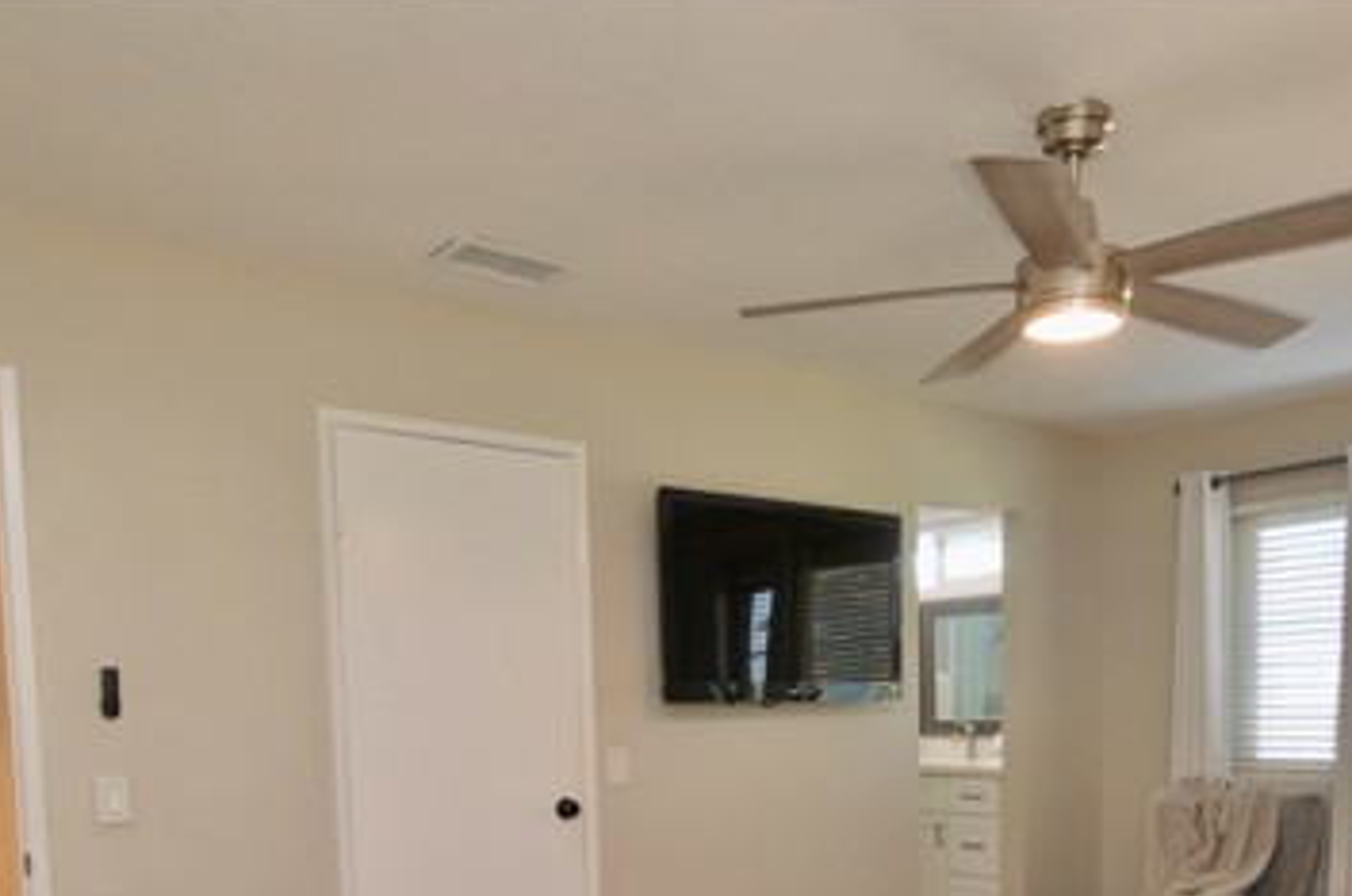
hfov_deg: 61.9
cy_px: 795
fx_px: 1121
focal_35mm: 30
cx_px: 766
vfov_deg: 40.5
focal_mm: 11
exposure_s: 1/60
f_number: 4
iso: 400
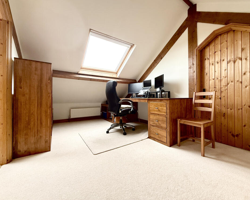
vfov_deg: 84.0
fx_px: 111
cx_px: 134
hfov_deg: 96.6
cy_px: 98
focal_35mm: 15
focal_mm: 2.22
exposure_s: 1/99
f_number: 2.2
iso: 160
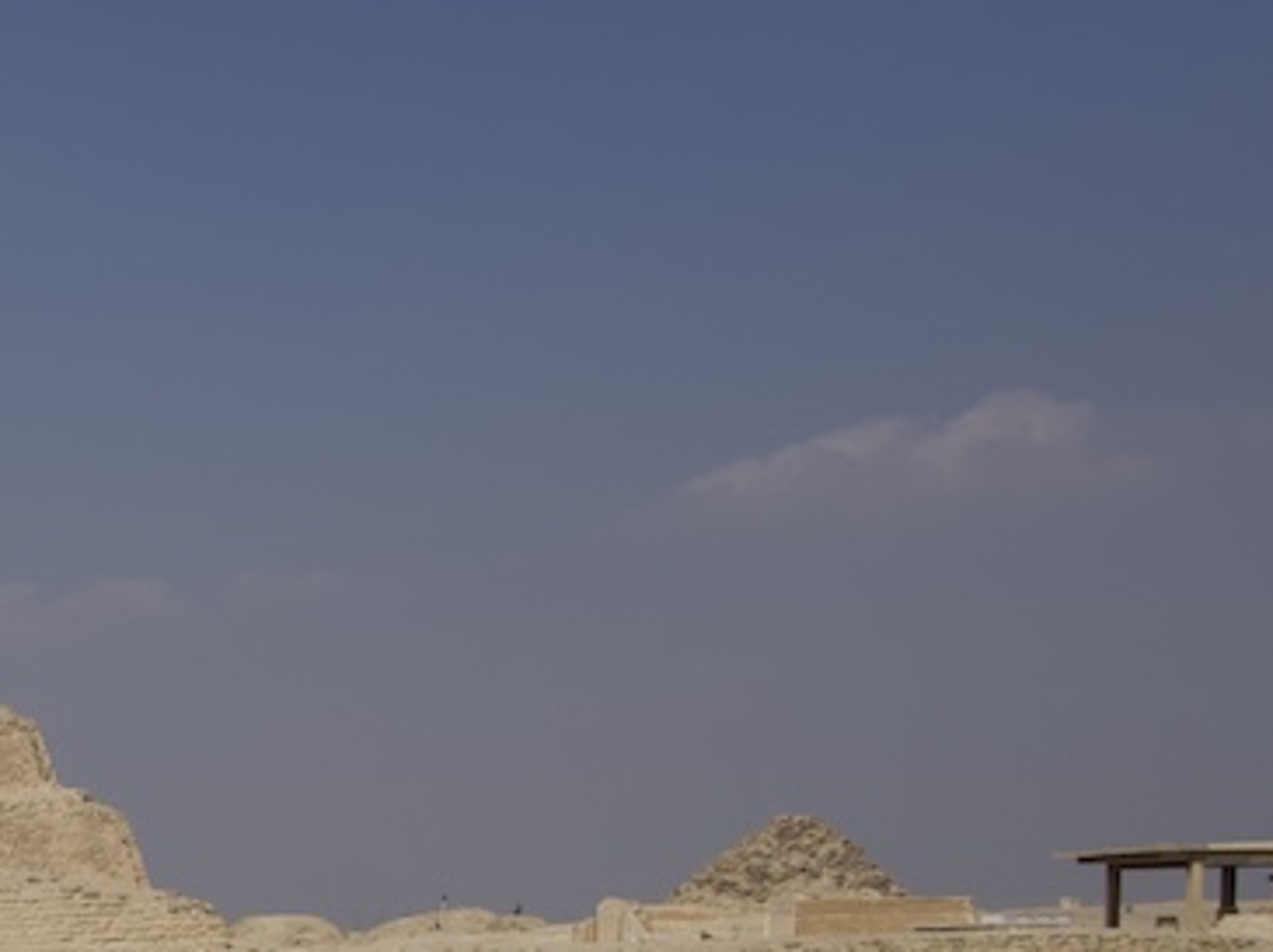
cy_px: 1215
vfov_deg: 17.2
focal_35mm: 81
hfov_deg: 20.4
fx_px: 2976
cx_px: -684
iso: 100
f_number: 4
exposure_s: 1/3200
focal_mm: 16
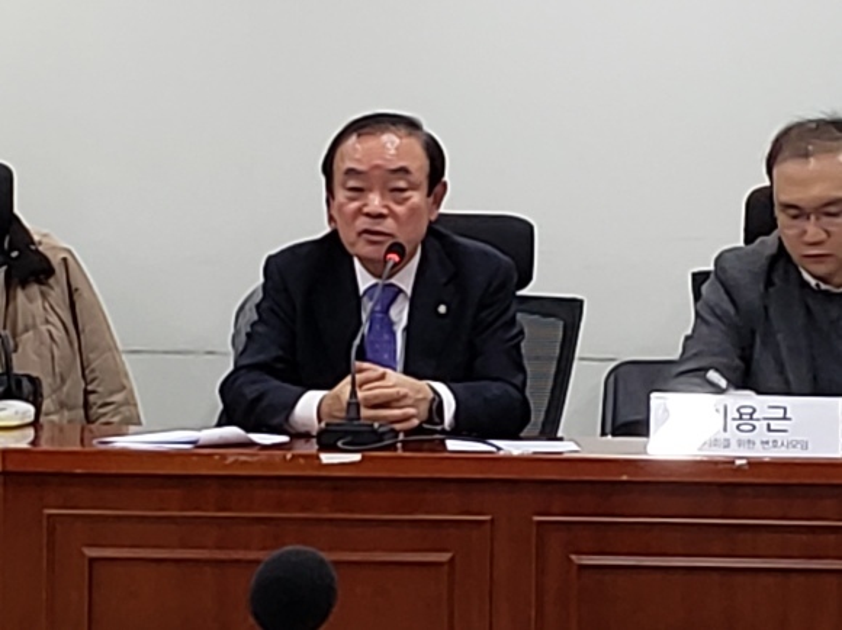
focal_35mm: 26
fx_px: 632
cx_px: 421
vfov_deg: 53.0
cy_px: 315
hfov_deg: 67.3
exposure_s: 1/60
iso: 125
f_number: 2.4
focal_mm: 4.3
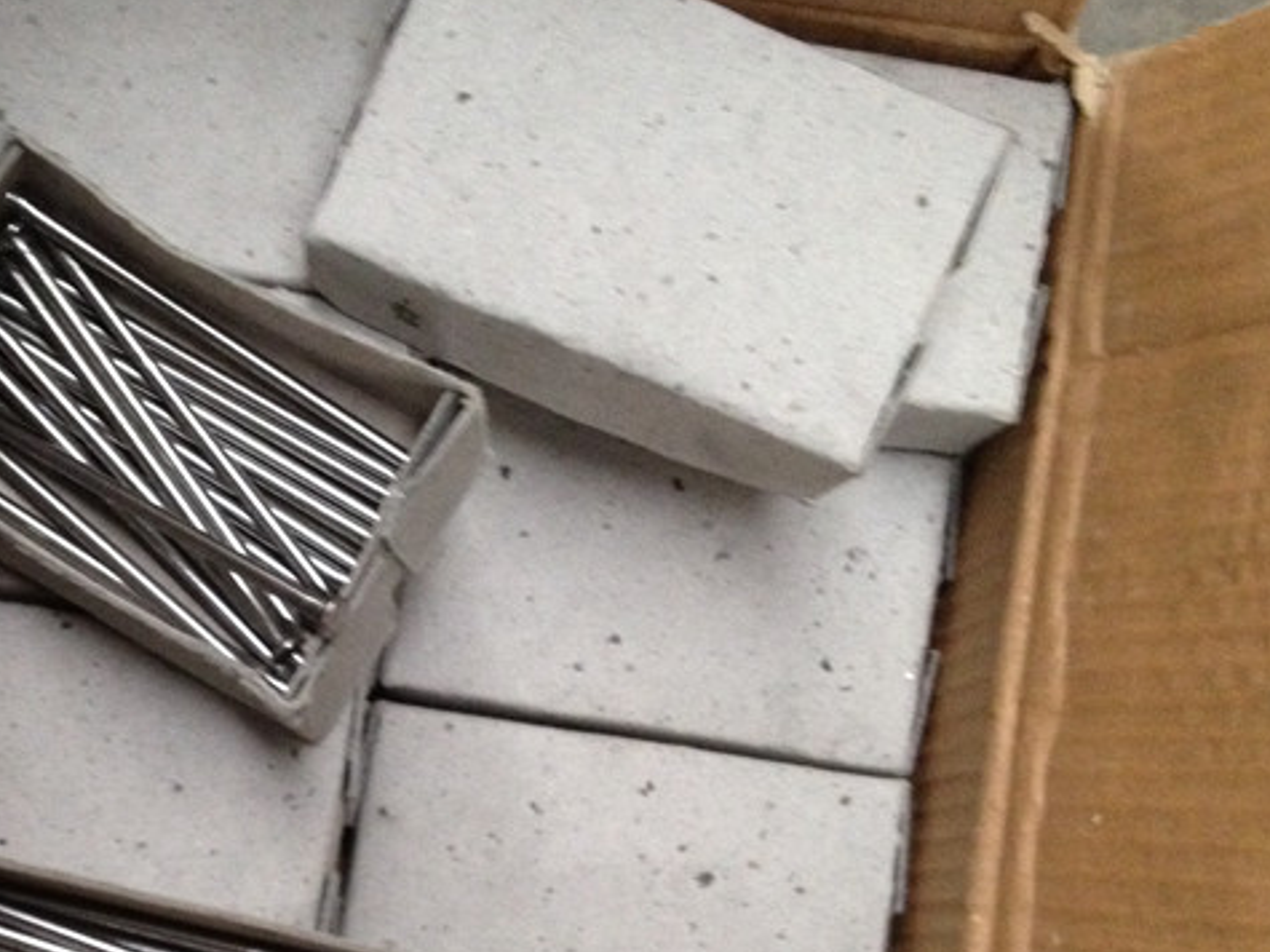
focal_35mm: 59
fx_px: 2164
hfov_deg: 31.9
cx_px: 278
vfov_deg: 24.5
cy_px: 722
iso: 400
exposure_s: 1/17
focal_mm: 4.28
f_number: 2.4
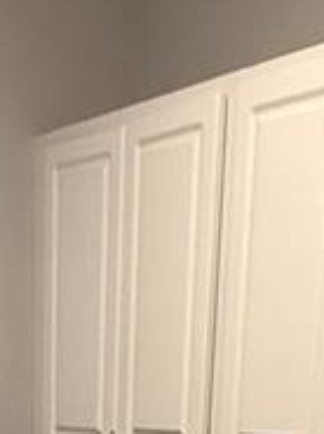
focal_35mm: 91
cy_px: 906
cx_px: 258
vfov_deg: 16.0
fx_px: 1140
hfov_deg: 16.1
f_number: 2.2
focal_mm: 2.22
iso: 250
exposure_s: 1/60
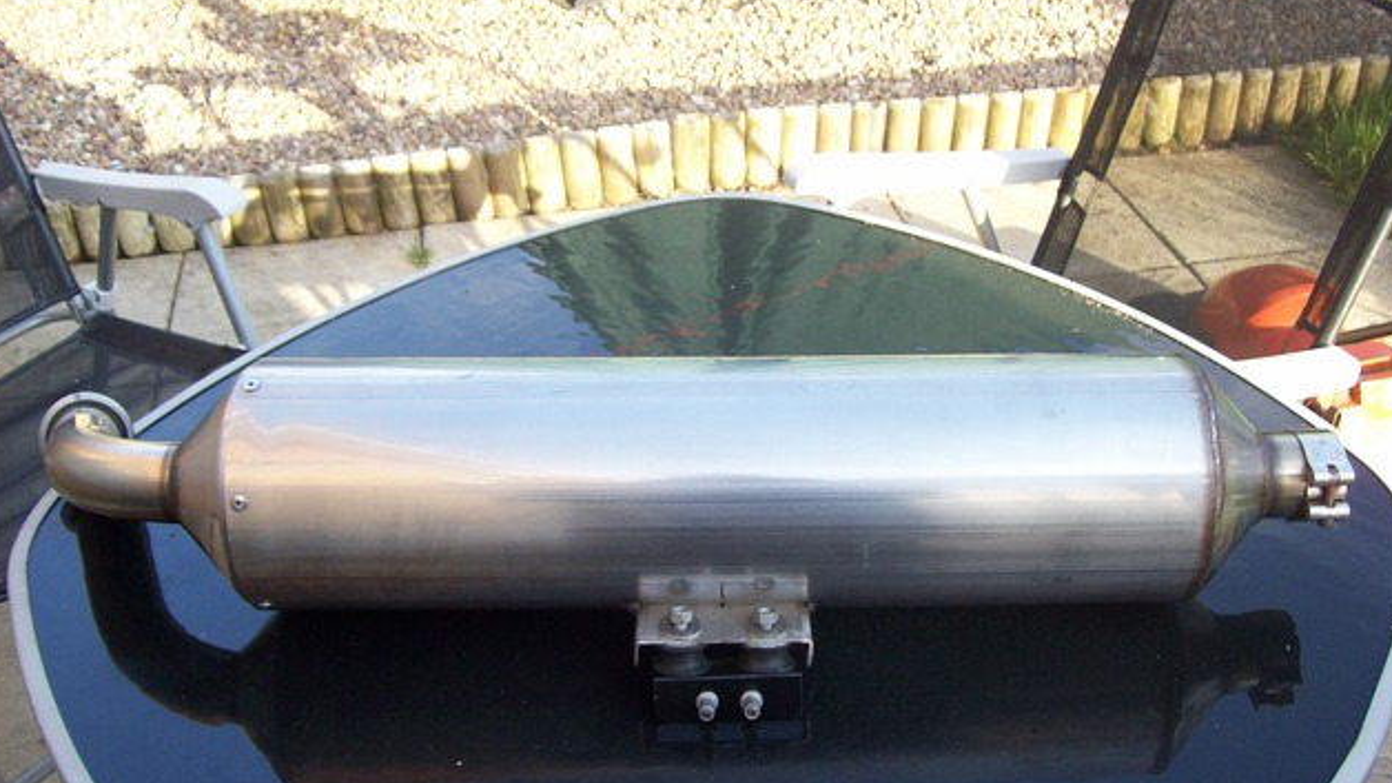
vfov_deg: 29.7
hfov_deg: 50.5
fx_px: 1476
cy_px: 364
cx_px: 696
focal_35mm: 40
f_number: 2.7
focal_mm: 6
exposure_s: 1/144
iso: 80
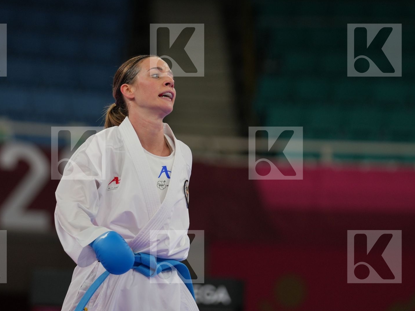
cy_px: 153
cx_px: 177
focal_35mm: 311
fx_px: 3728
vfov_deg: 4.8
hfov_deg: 6.4
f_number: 2.8
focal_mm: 171
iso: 400
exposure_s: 1/1000
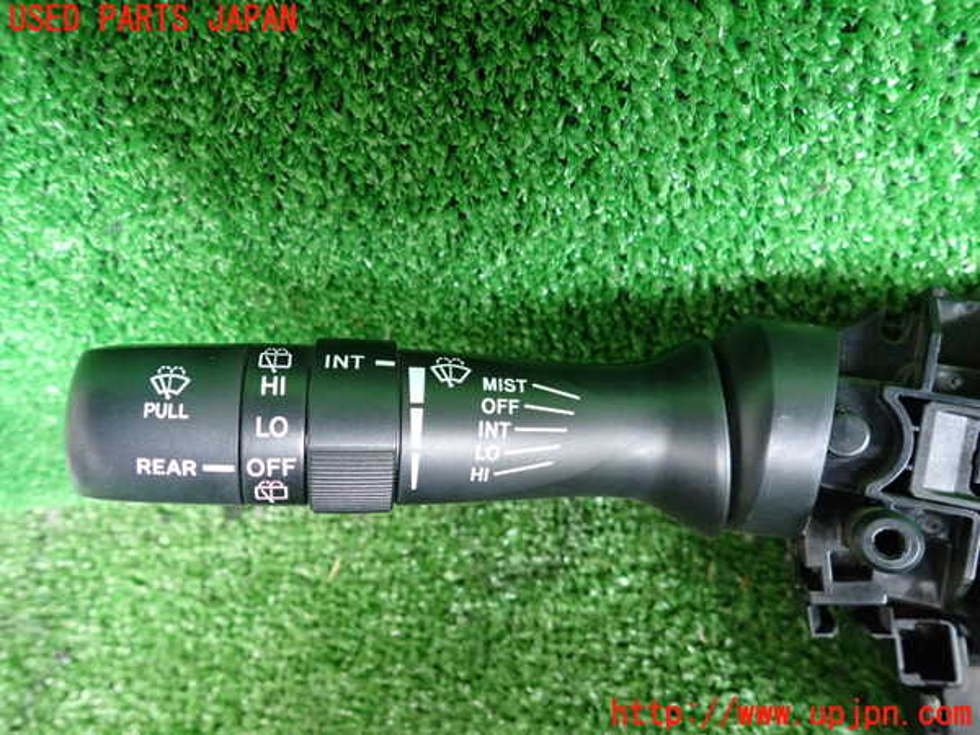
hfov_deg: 69.4
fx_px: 708
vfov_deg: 54.9
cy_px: 368
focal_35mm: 25
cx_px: 490
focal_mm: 4.5
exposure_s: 1/30
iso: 800
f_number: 2
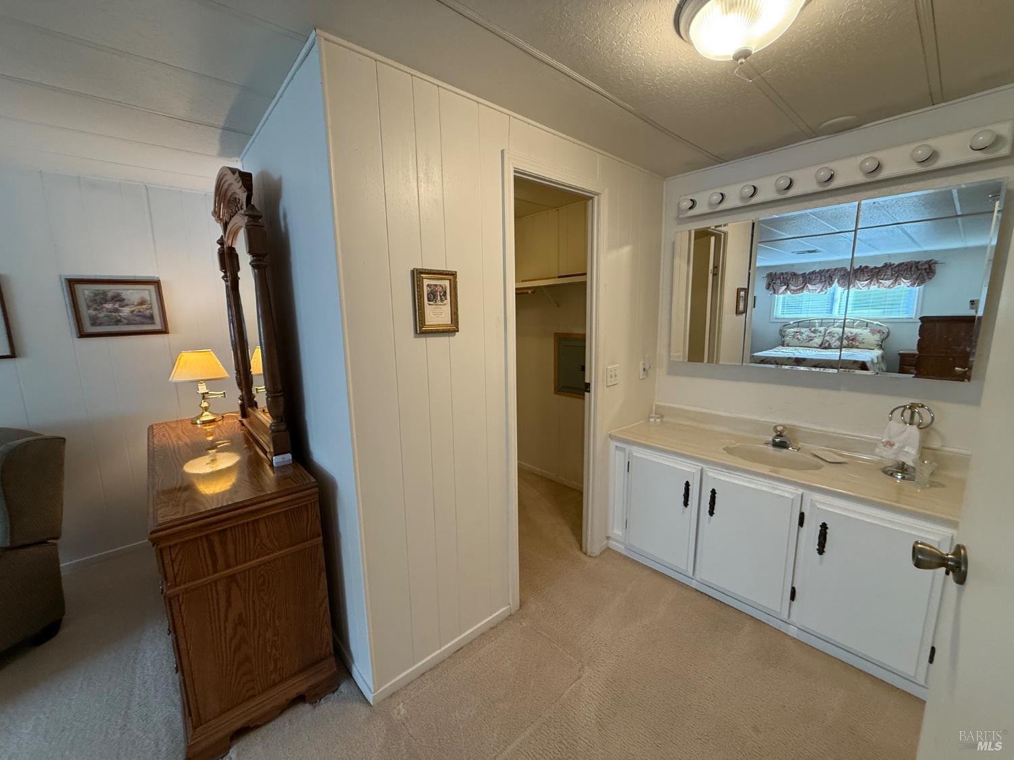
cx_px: 507
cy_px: 380
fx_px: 410
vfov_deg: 85.7
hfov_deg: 102.1
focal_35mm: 14
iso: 200
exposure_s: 1/120
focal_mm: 2.22
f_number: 2.2
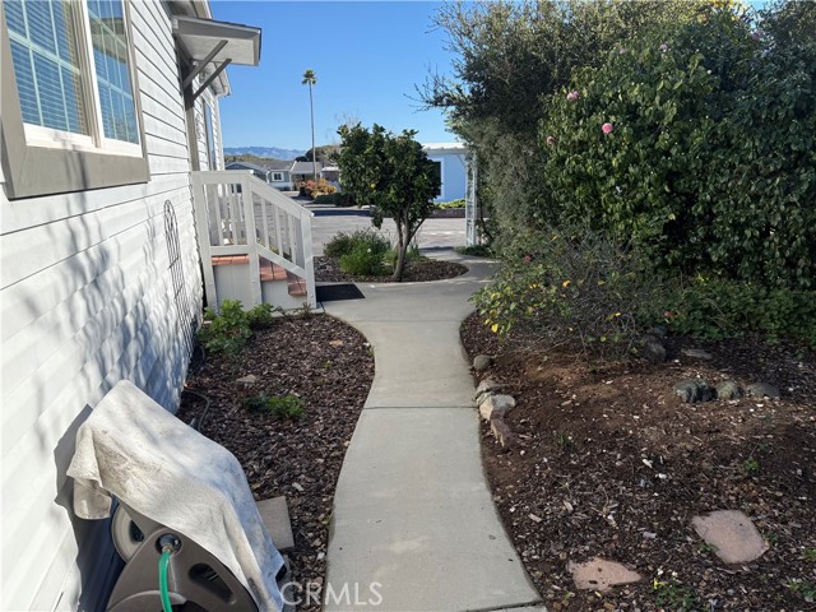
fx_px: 566
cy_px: 306
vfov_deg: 56.8
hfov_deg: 71.6
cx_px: 408
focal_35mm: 24
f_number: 1.78
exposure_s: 1/3425
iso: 100
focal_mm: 6.76
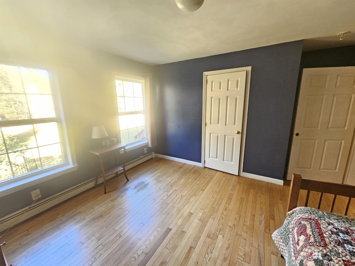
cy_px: 133
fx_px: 133
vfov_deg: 89.9
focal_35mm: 13
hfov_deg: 106.2
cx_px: 178
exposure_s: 1/30
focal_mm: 2.2
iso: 500
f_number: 2.2
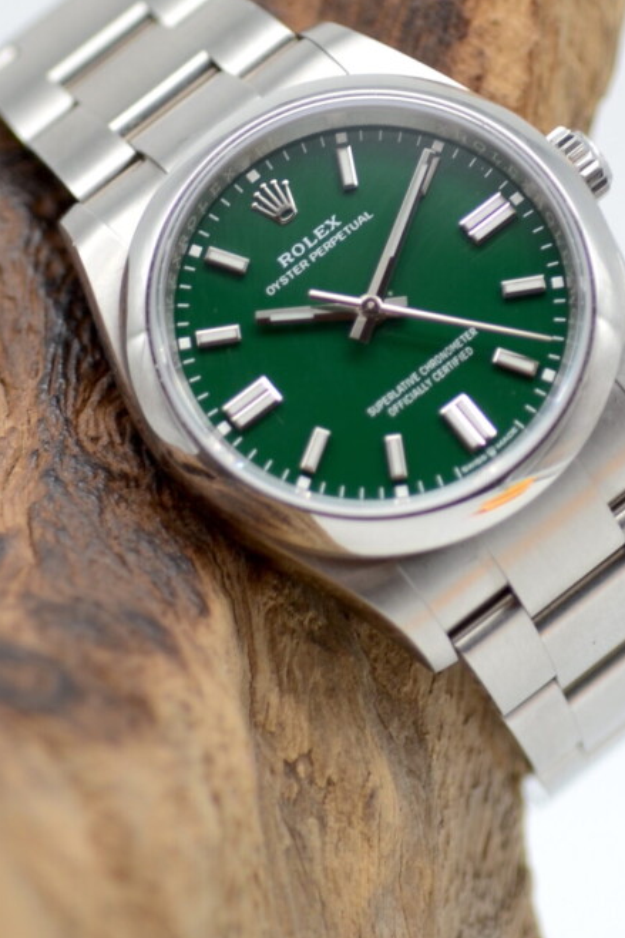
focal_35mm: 191
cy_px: 309
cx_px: 356
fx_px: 4976
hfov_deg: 7.2
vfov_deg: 10.8
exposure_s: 1/160
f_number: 3.2
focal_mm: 60
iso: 200
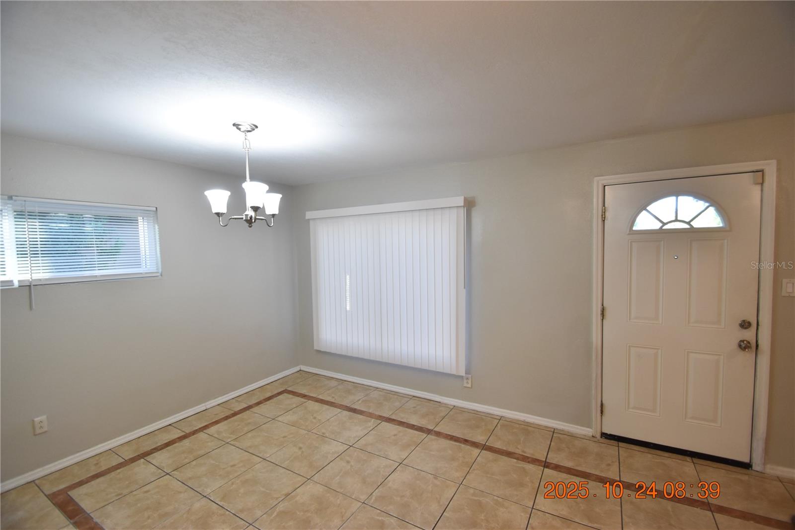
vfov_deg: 77.3
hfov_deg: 100.4
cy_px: 265
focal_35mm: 15
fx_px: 331
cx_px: 398
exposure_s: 1/180
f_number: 3.5
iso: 800
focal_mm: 10
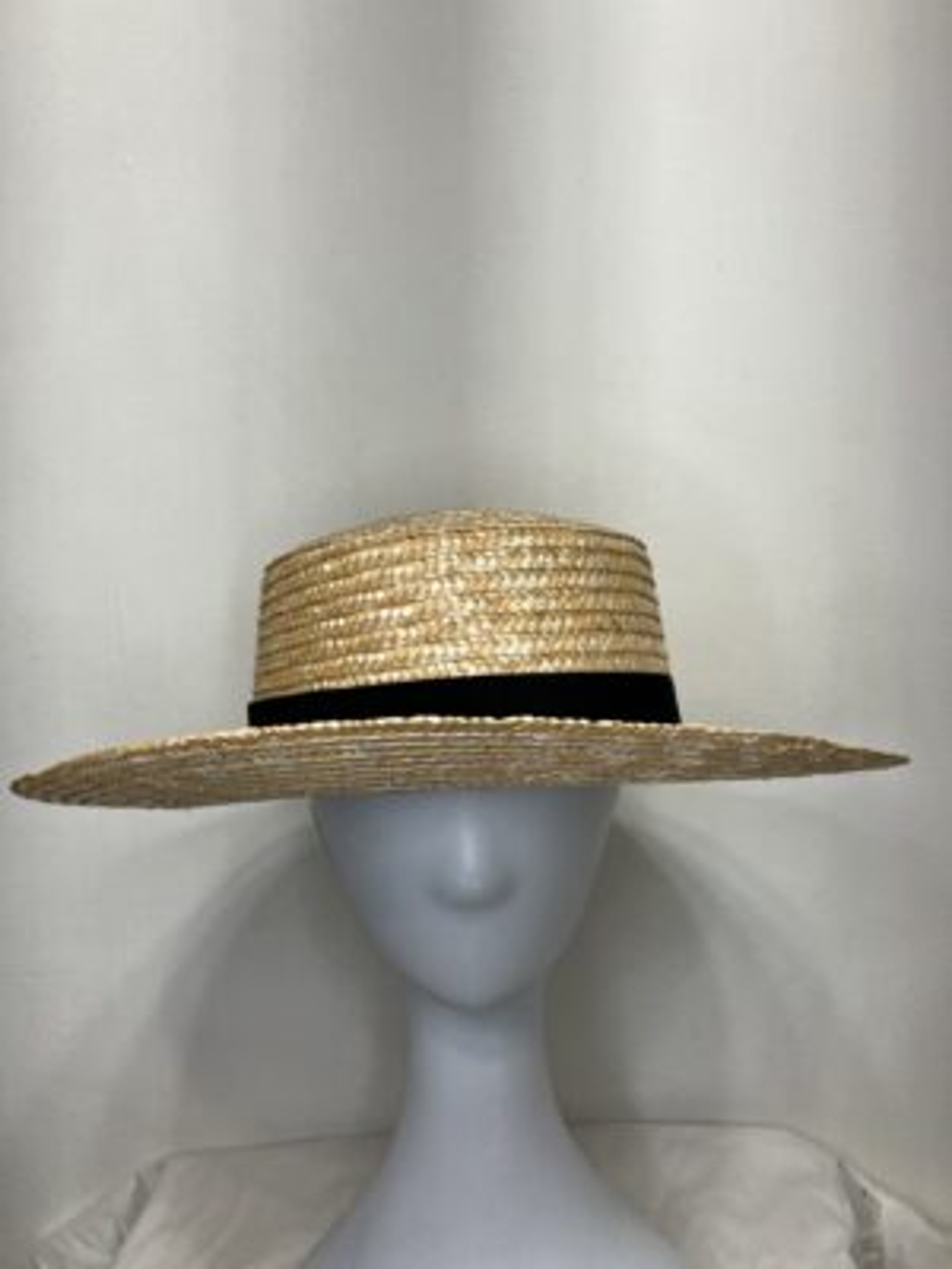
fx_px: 1027
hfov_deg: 49.7
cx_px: 476
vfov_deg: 63.4
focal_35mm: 28
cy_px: 634
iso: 50
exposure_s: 1/100
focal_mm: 3.99
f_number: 1.8
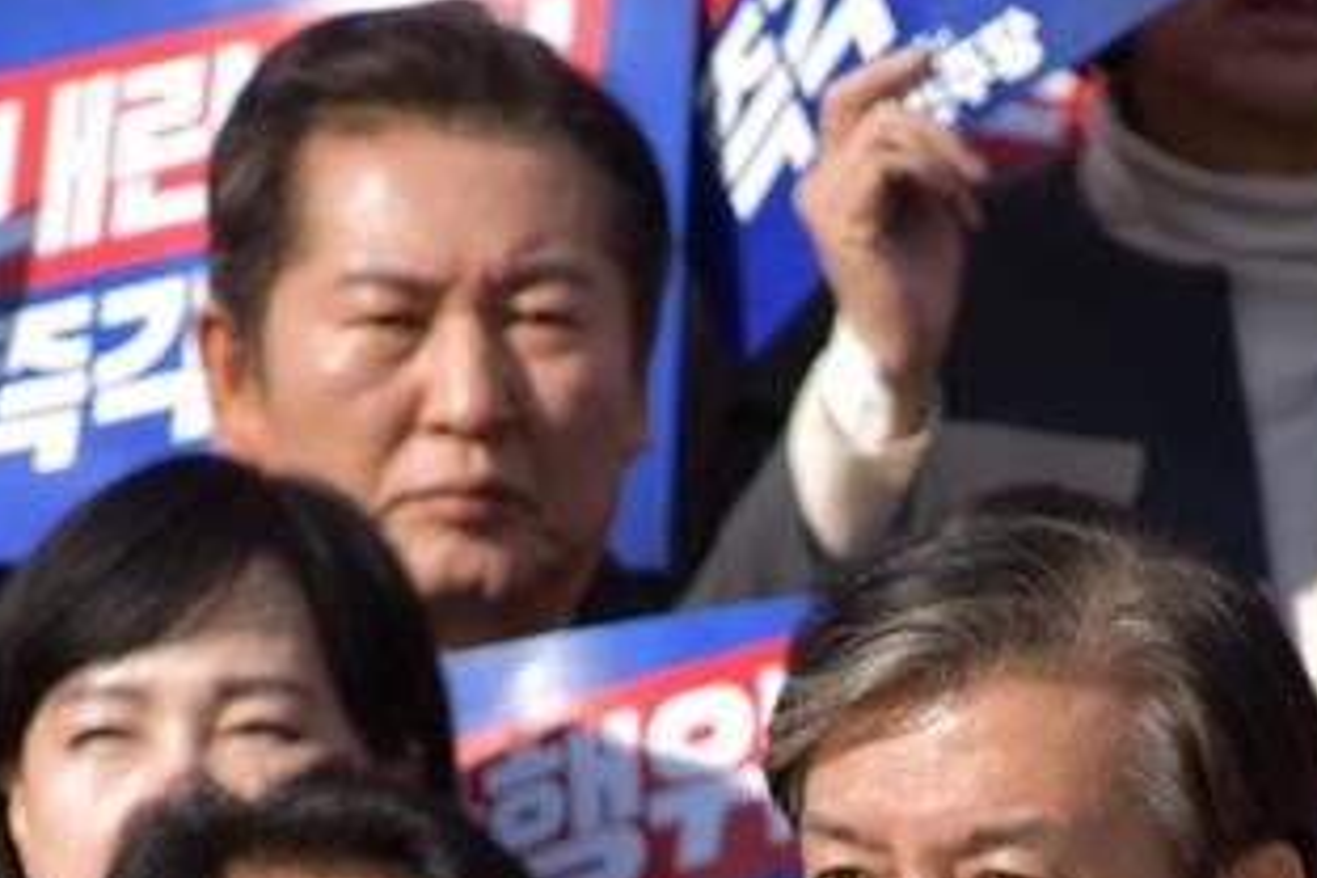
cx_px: 908
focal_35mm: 985
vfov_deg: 1.4
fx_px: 36032
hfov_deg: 2.1
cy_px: 1404
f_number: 6.3
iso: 100
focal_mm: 200
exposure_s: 1/500
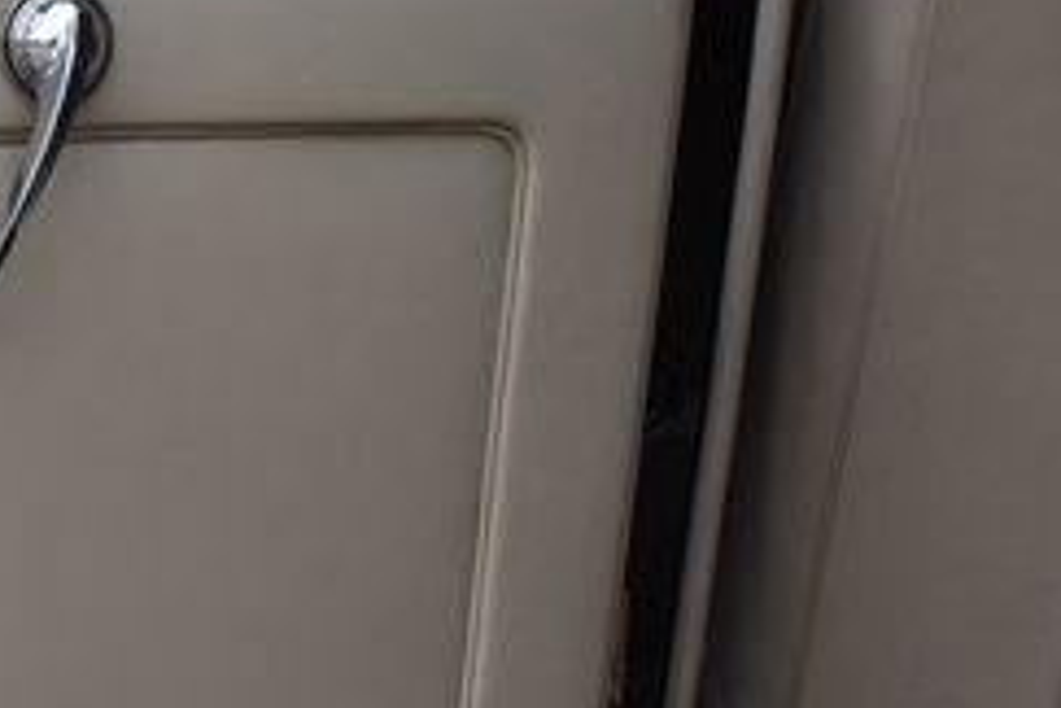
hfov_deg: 21.9
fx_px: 2564
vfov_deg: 15.6
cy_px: 529
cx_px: -153
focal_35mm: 87
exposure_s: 1/500
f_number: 8
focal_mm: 22
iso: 400
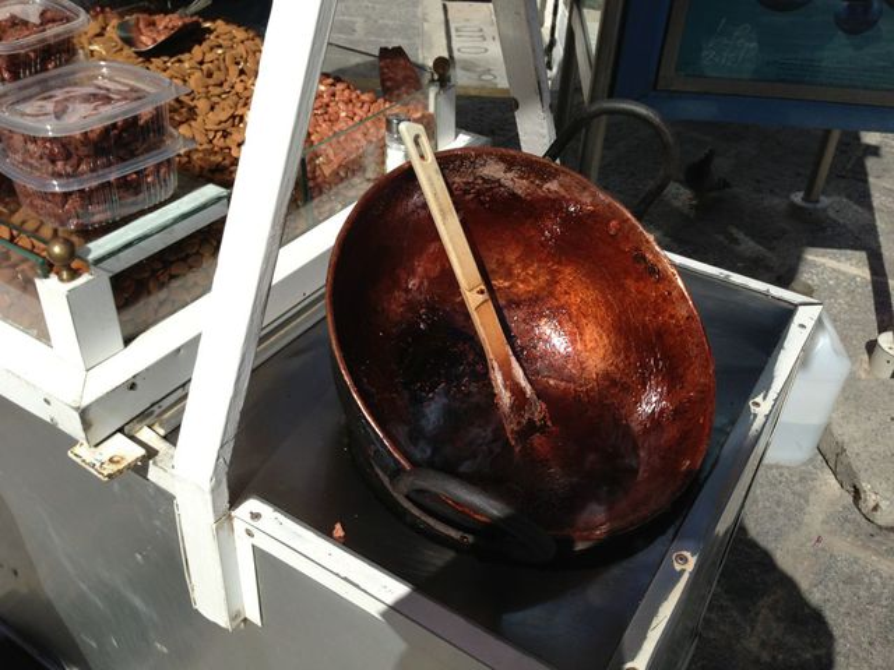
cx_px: 447
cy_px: 335
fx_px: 852
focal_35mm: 33
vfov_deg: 42.9
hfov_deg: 55.4
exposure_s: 1/2584
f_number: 2.4
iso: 50
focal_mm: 4.13
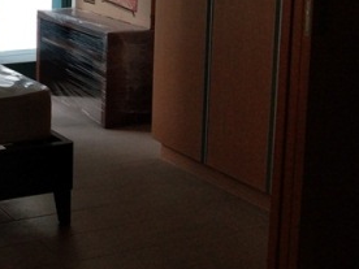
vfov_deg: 16.0
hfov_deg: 20.4
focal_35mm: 90
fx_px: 933
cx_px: -74
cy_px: -18
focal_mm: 3.69
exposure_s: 1/33.3
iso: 100
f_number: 2.2
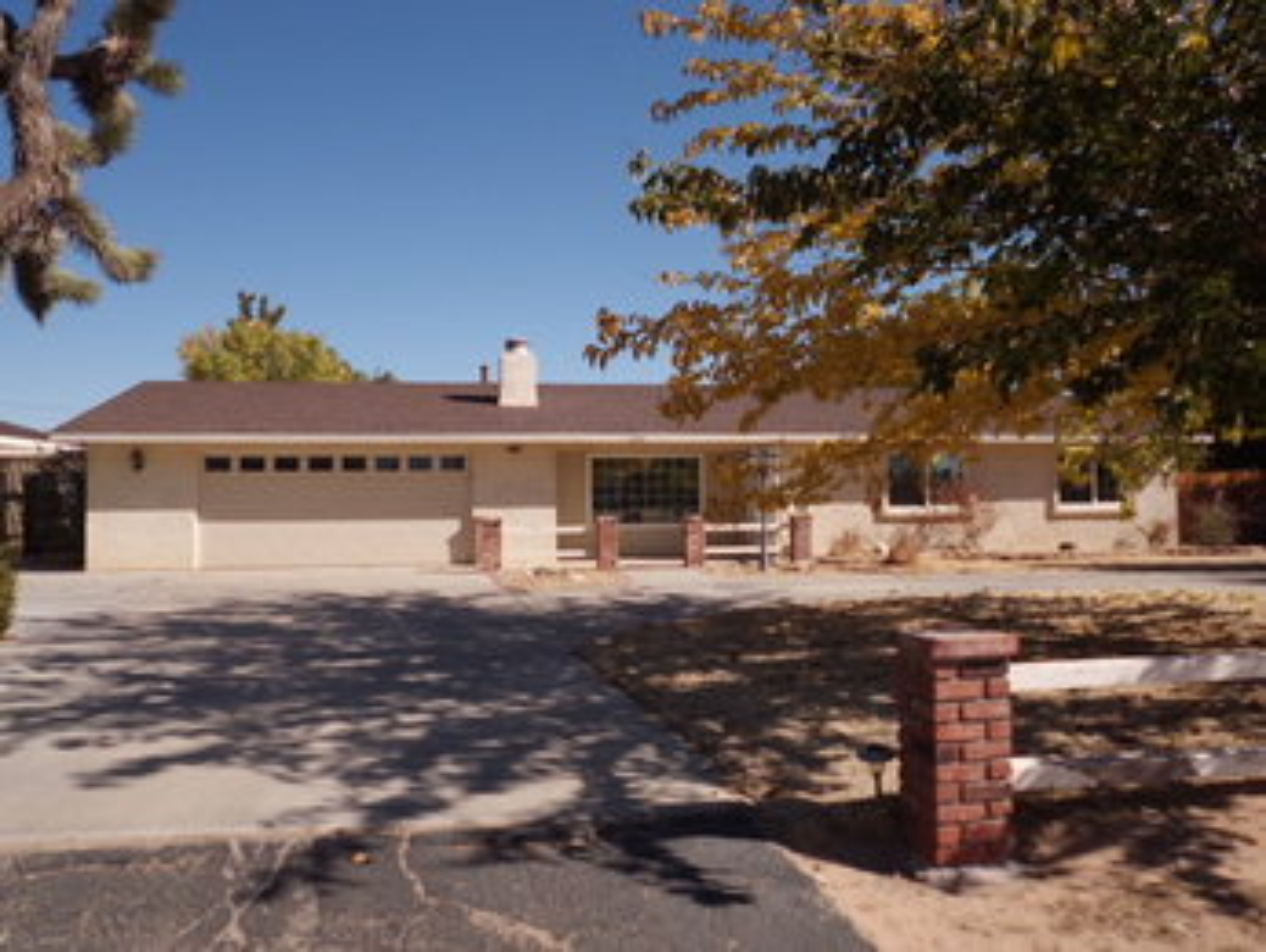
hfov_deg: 61.6
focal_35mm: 29
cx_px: 633
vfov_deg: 48.3
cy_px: 476
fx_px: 1061
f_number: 8.5
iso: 64
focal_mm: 5.3
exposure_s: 1/125
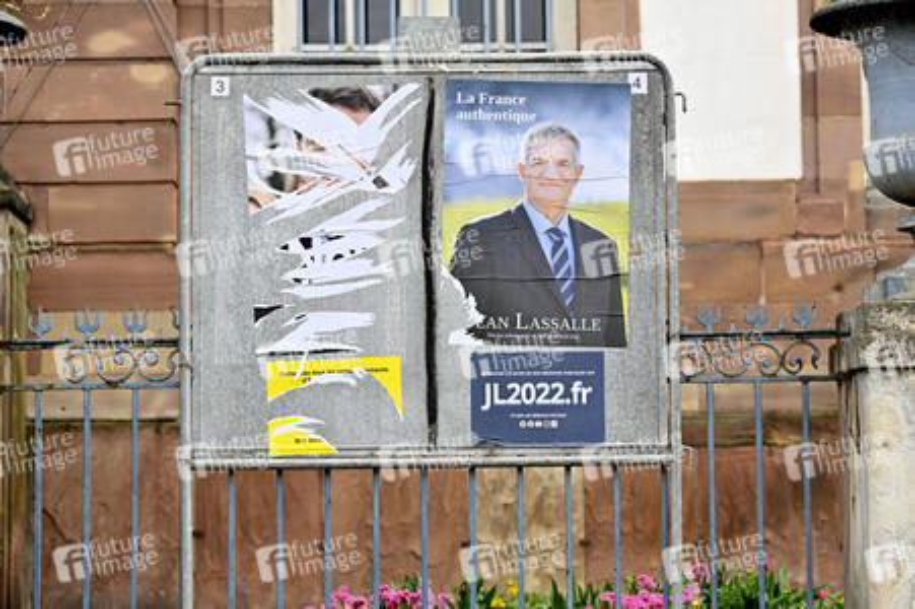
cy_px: 304
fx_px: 2413
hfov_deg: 21.5
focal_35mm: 95
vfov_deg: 14.4
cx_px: 458
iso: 80
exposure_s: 1/500
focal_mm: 95
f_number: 2.8
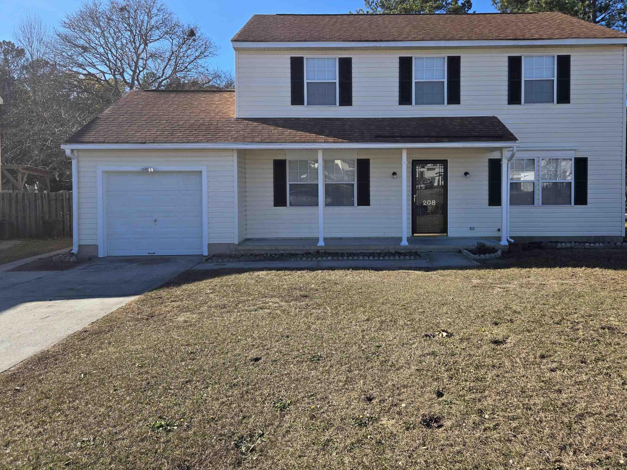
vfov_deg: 51.1
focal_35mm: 27
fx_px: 489
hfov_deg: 65.3
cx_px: 327
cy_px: 197
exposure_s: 1/2921
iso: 64
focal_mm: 5.4
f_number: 1.8
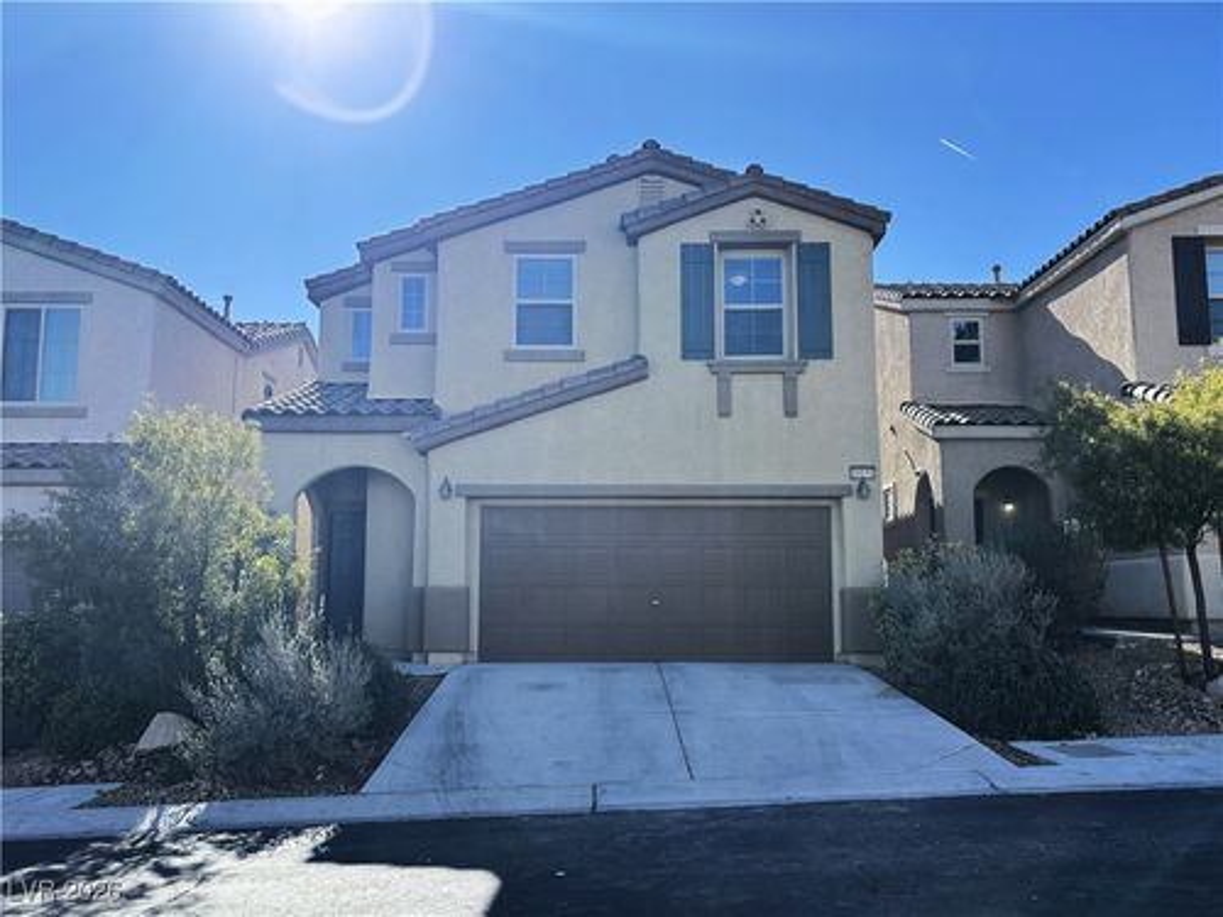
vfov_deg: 46.8
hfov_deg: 60.0
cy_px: 458
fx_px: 1060
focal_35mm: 30
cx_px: 612
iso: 50
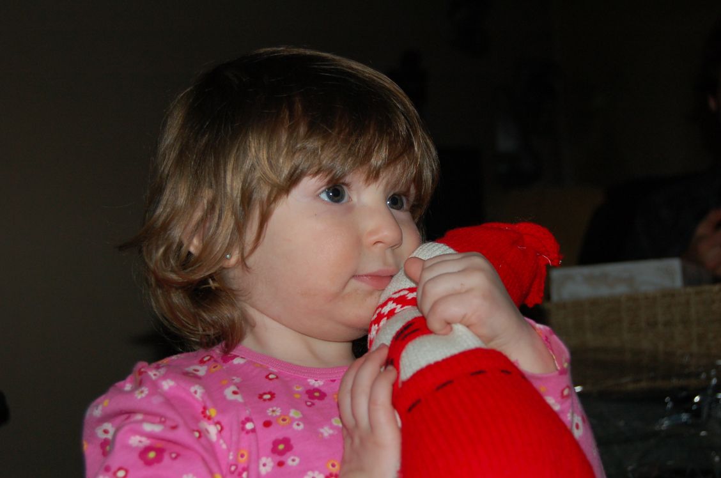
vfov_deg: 23.7
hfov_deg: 35.1
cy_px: 239
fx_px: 1140
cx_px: 360
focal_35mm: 57
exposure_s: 1/60
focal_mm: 38
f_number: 5
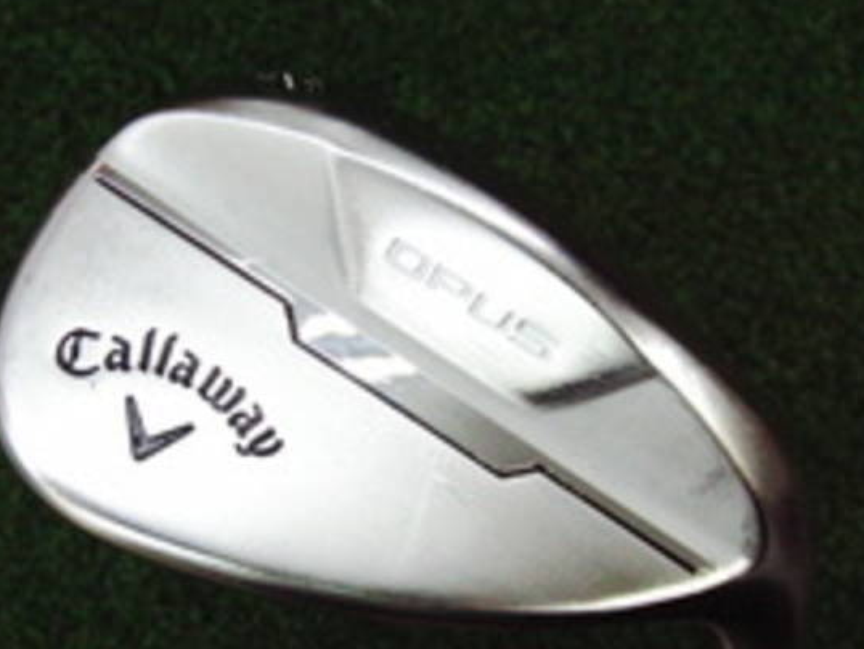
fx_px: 1099
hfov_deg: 42.9
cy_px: 379
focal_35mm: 44
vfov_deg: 32.8
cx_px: 395
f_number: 3.6
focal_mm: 6.42
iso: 3200
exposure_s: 1/800
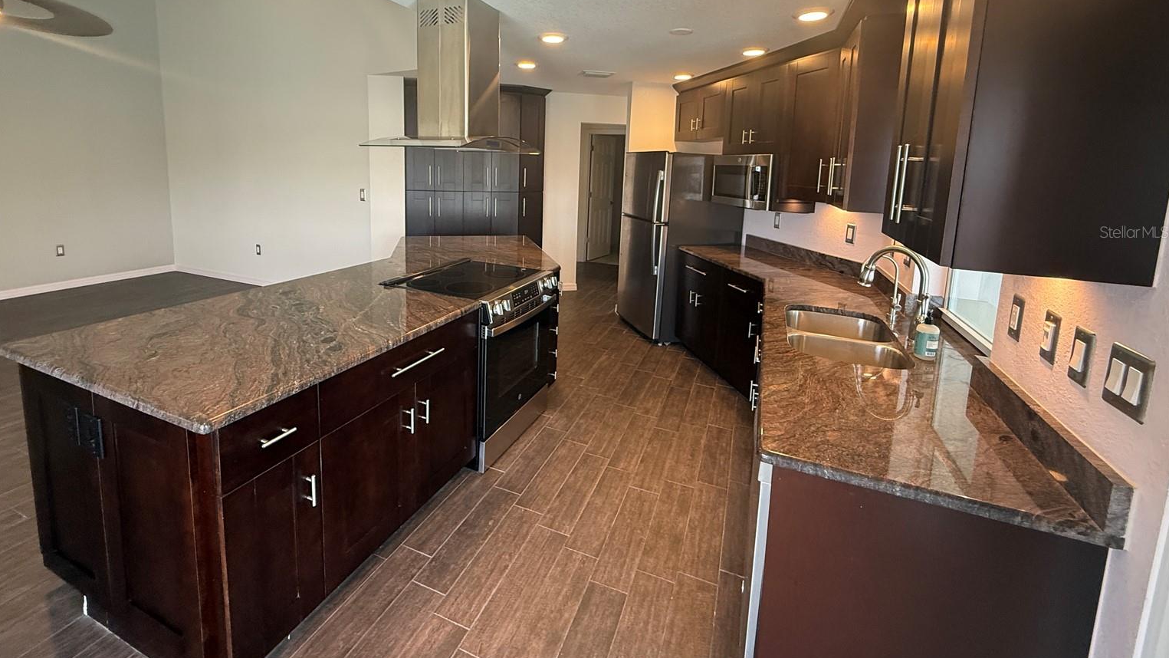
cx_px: 559
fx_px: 496
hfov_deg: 99.3
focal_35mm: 16
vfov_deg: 65.7
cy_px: 232
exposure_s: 1/60
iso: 250
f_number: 2.2
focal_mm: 2.22
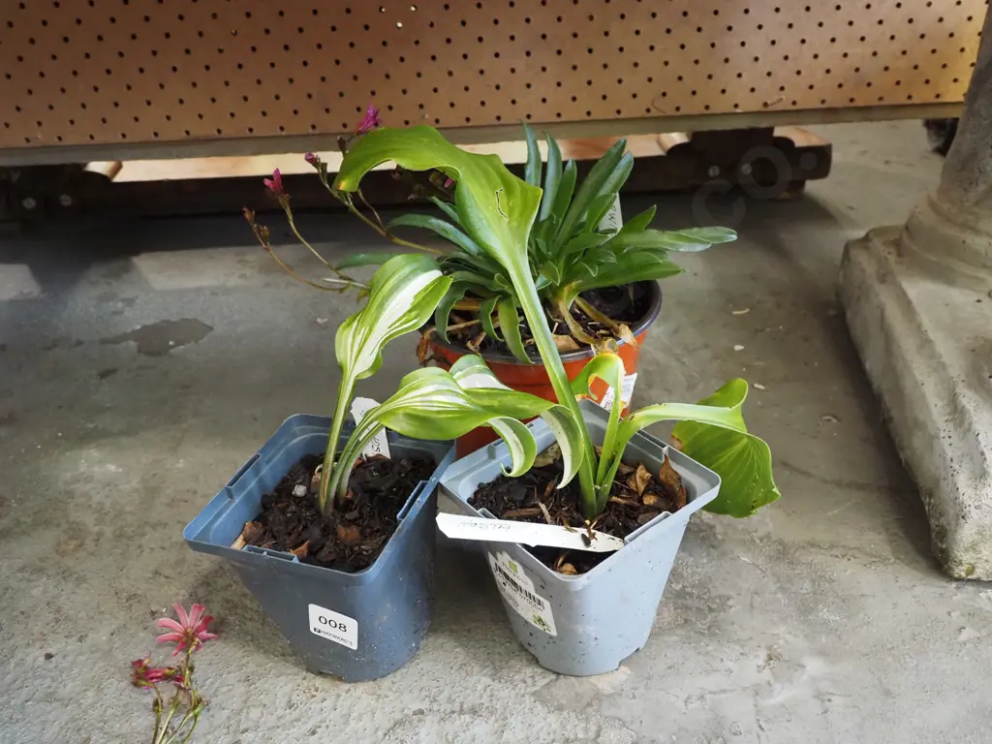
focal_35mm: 30
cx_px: 496
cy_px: 372
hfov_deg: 60.0
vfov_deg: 46.8
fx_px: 860
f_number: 5.6
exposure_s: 1/30
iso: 2500
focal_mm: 15
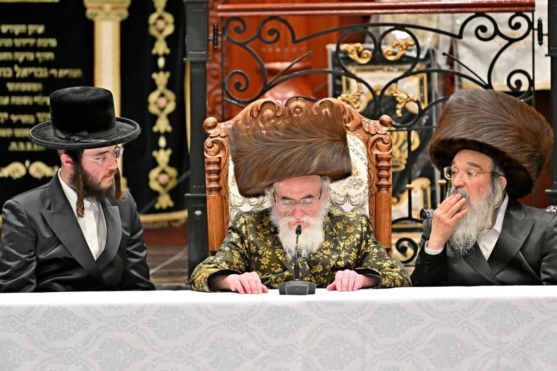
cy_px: 186
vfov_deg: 4.6
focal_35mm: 300
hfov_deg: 6.9
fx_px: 4640
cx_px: 278
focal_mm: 200
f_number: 2.8
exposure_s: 1/200
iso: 200
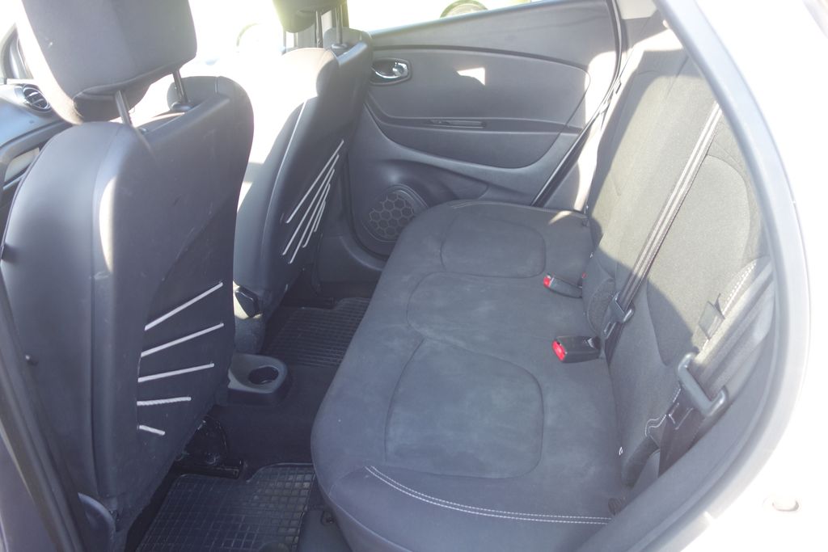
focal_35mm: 28
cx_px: 414
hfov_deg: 65.5
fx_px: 644
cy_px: 276
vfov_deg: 46.4
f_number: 1.8
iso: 125
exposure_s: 1/60
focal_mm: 10.4
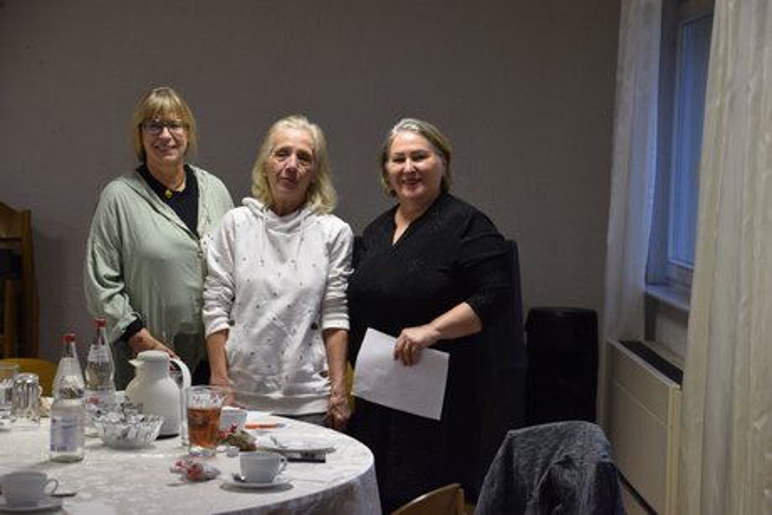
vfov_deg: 16.3
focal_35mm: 84
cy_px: 258
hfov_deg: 24.2
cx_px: 386
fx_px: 1802
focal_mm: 56
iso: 800
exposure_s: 1/60
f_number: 5
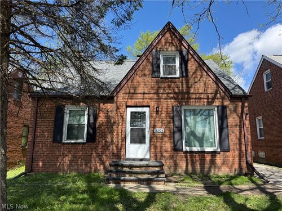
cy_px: 106
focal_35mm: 24
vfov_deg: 56.8
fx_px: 196
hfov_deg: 71.6
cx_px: 141
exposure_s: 1/2525
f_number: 1.78
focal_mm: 6.76
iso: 100
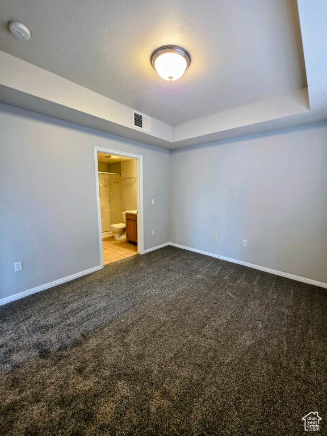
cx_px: 164
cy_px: 218
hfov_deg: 89.9
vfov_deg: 106.2
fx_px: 164
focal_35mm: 13
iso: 200
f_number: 1.9
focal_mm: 2.2
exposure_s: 1/60
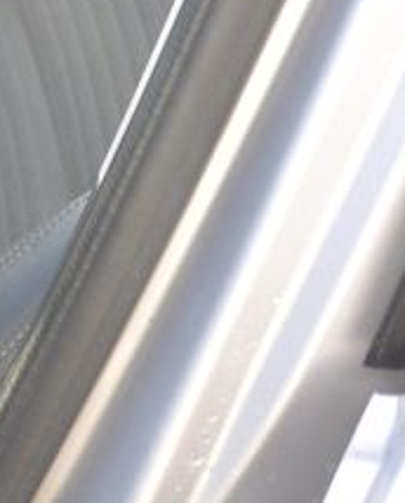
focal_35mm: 121
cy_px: 166
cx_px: -695
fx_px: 1808
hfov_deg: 10.3
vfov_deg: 15.8
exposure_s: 1/200
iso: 200
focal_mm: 10
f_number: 3.5
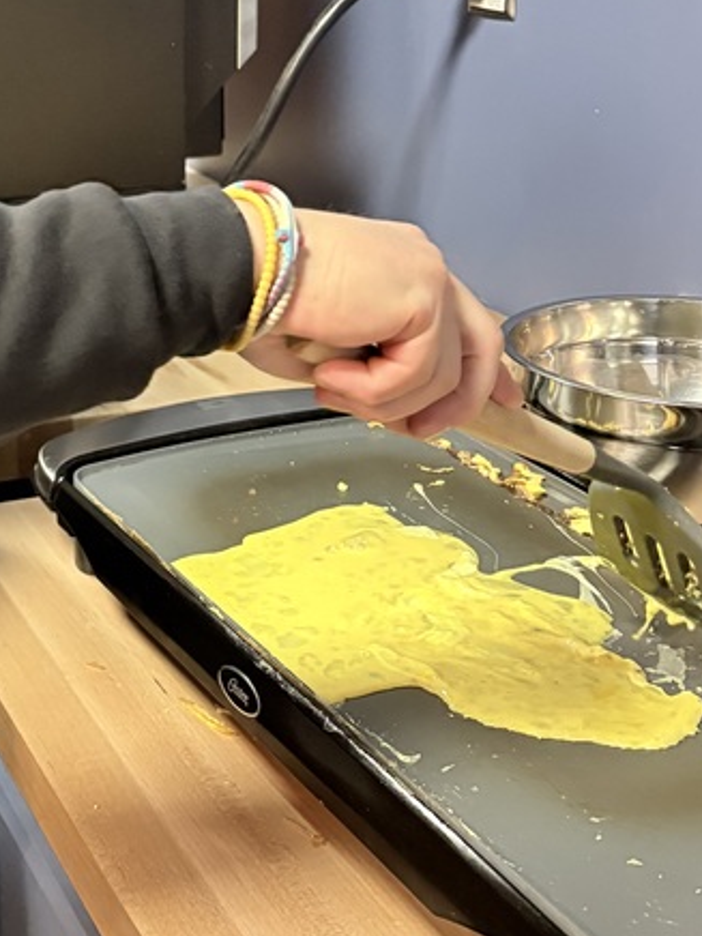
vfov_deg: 30.7
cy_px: 146
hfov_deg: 22.8
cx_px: -43
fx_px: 1649
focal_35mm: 61
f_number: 1.6
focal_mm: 5.96
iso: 500
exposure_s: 1/40
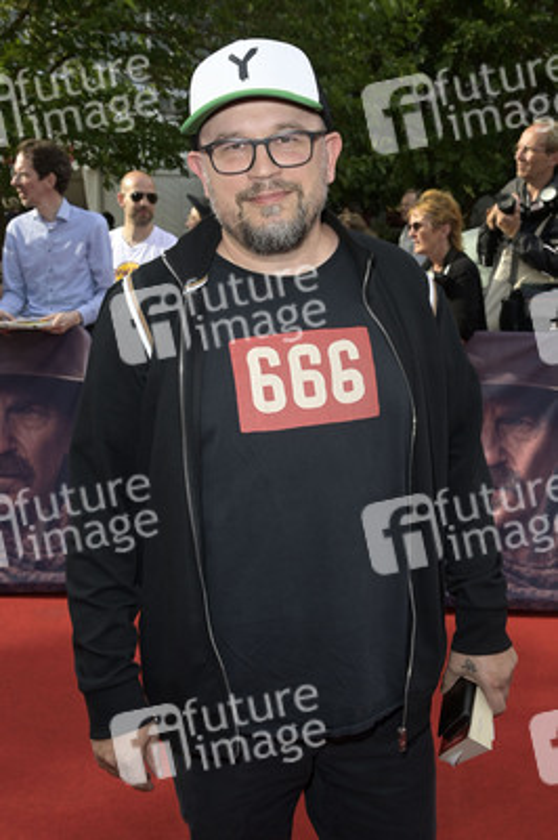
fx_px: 815
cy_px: 420
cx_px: 279
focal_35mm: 35
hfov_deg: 37.8
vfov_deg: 54.5
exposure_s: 1/200
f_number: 9
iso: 400
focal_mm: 35
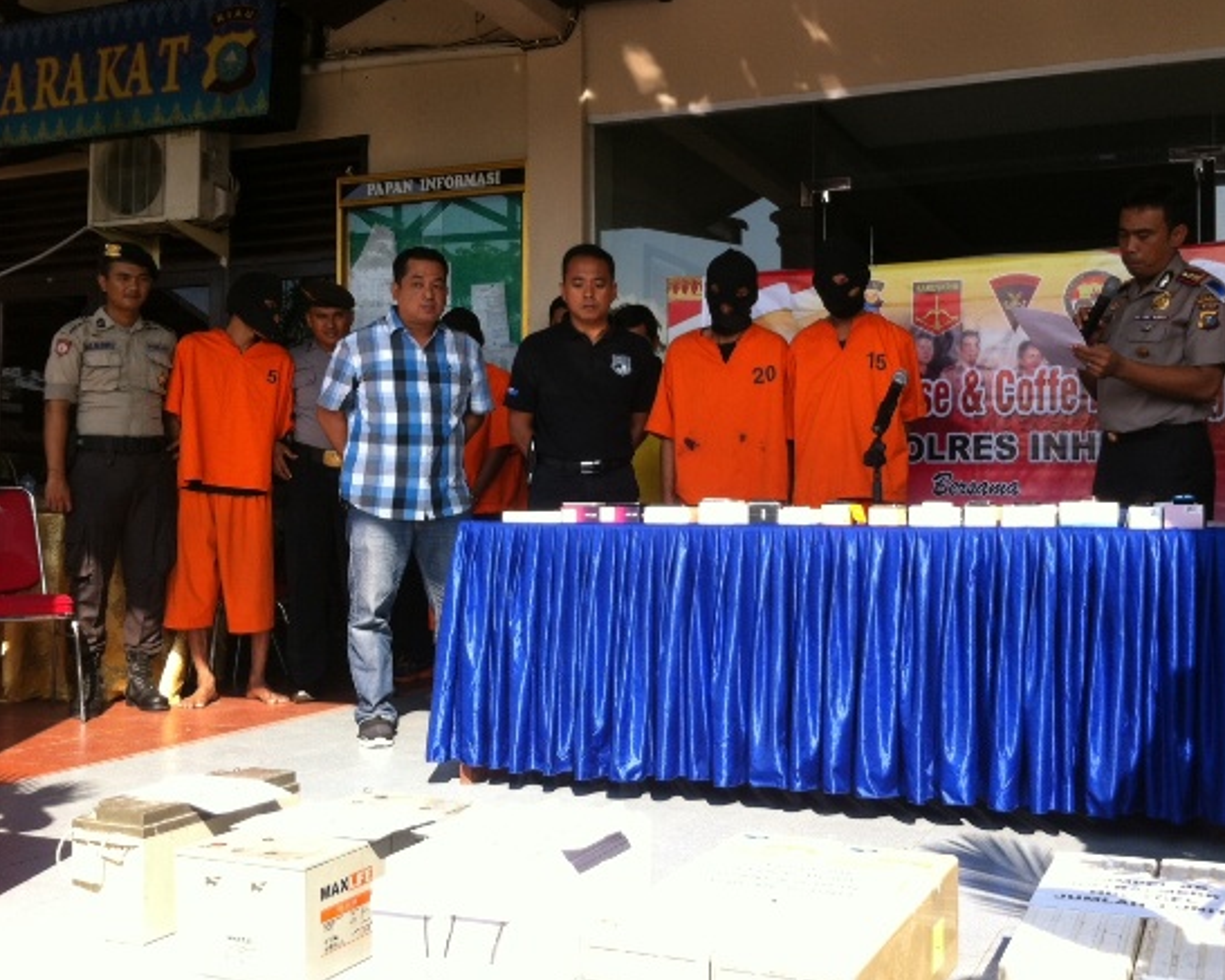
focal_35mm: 40
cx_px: 716
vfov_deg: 37.3
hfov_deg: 45.6
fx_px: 1450
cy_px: 484
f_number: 2.8
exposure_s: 1/402
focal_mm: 3.85
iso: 80
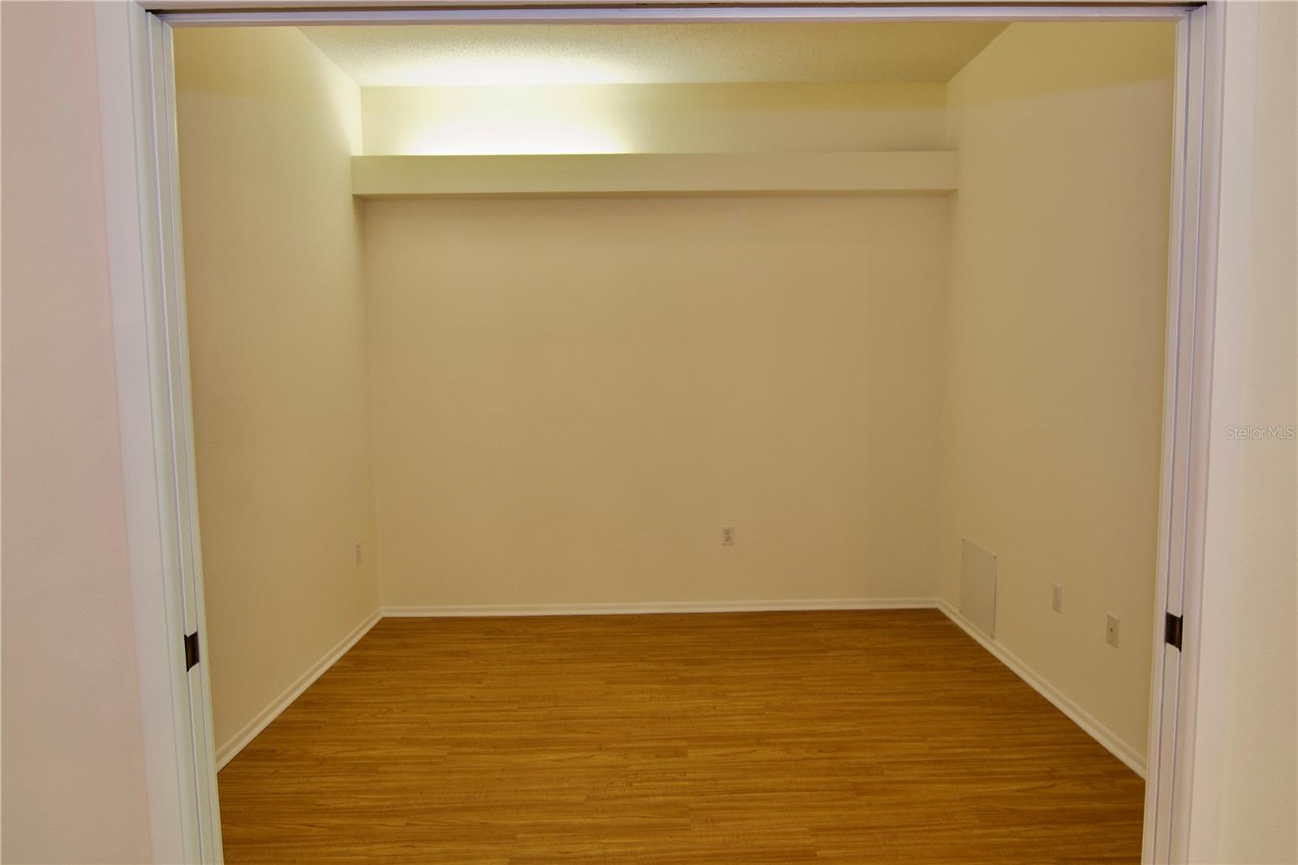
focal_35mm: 21
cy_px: 432
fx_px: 757
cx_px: 649
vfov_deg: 59.5
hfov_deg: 81.2
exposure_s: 1/60
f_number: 4
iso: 450
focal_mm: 14
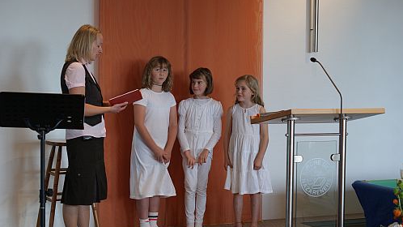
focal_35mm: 79
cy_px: 120
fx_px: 844
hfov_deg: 26.9
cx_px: 202
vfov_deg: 15.3
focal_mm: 50
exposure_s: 1/60
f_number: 3.2
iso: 100
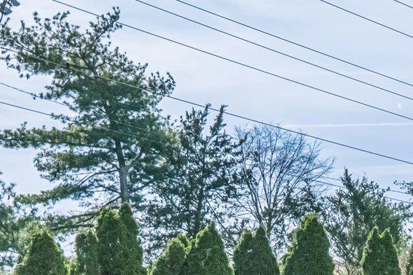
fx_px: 1193
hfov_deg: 18.4
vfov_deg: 12.7
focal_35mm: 104
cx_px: 519
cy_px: 372
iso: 400
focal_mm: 20
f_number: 8
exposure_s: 1/3200
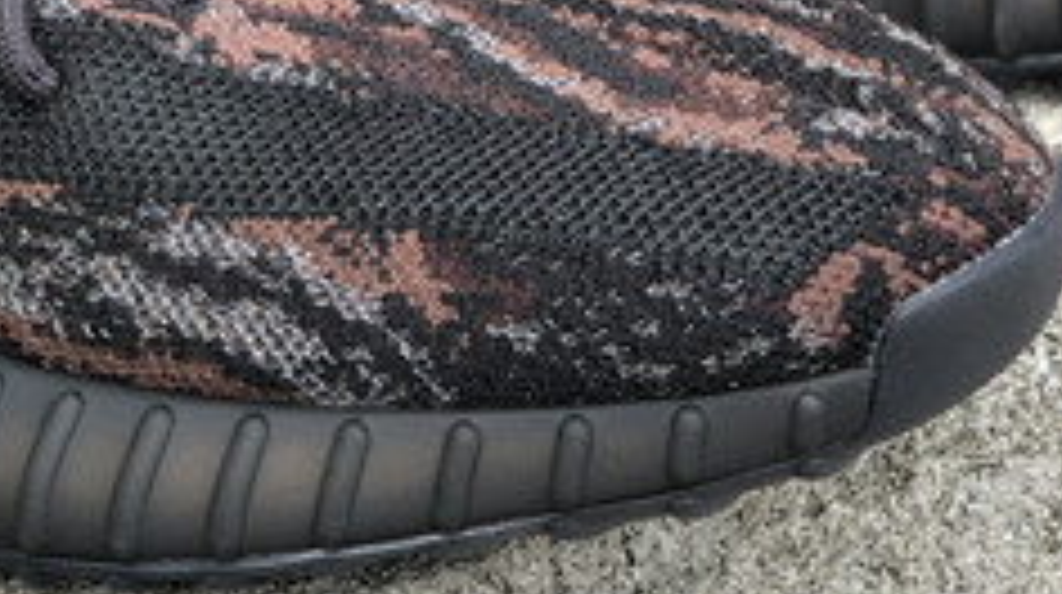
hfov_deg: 12.1
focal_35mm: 178
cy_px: -322
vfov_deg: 6.7
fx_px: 5006
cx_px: 274
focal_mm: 6
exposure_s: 1/120
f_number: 2.4
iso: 20
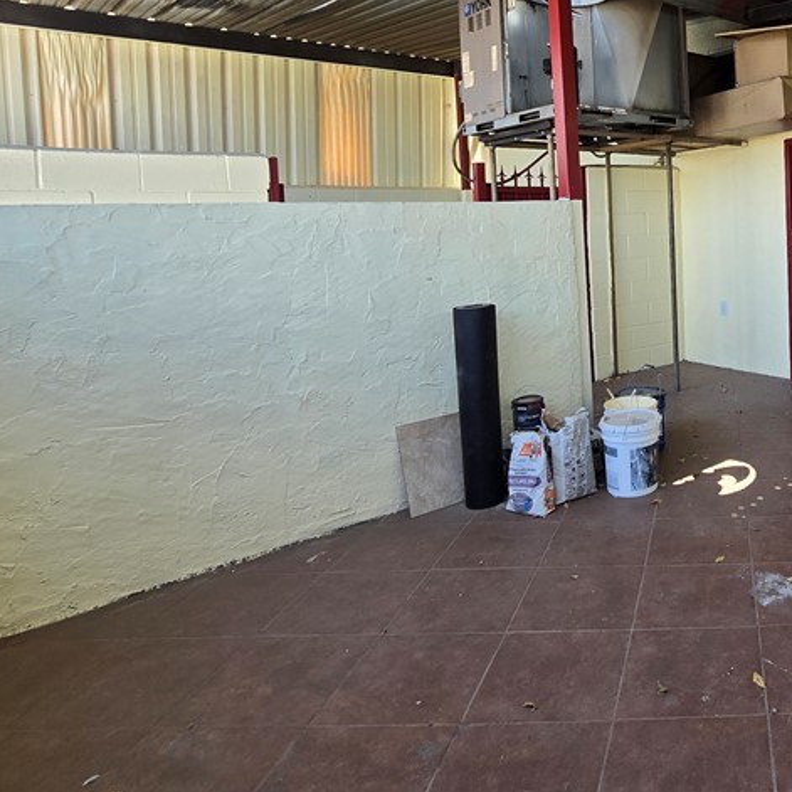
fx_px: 647
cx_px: 713
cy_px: 256
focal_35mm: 25
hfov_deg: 54.7
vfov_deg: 61.2
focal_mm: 2.2
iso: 50
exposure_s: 1/184
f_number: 2.2
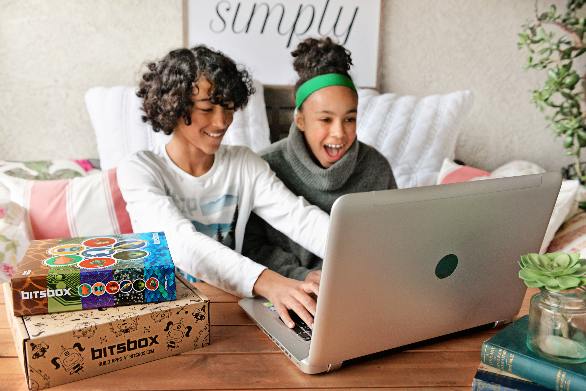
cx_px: 293
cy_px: 196
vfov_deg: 37.9
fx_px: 570
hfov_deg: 54.4
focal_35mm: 35
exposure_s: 1/80
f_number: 4.5
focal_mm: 35
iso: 640
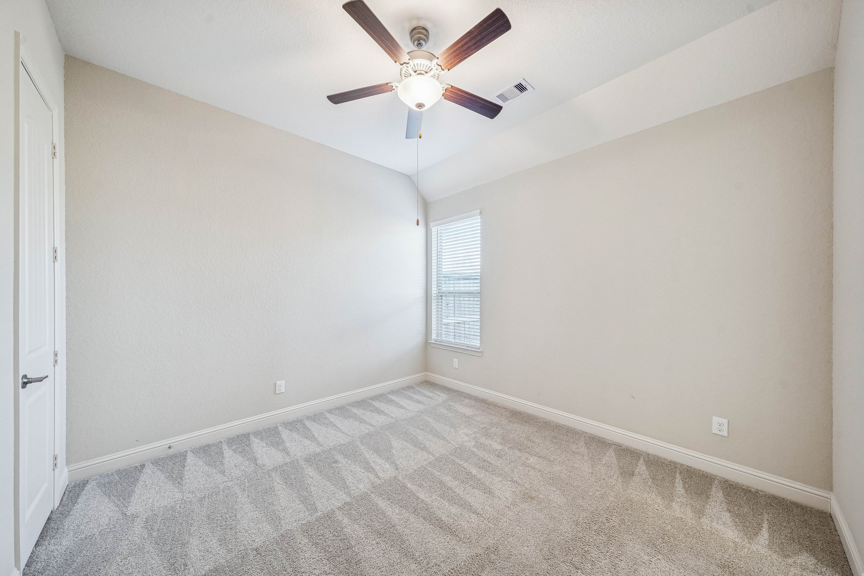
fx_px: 288
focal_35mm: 12
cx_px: 432
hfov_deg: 112.6
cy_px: 288
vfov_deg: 90.0
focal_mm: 12
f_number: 8
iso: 640
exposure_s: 1/13
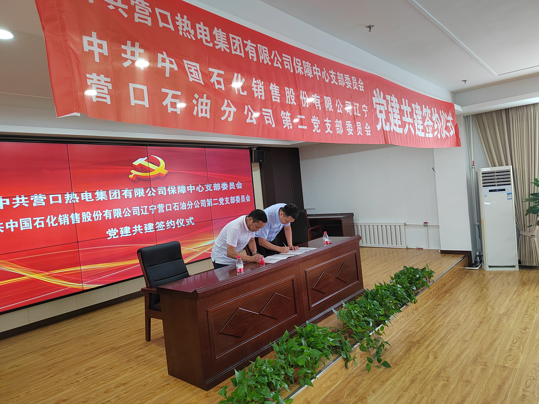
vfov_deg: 58.9
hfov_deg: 73.9
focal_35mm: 23
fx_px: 358
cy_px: 202
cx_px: 270
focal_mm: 5.52
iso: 1169
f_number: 1.9
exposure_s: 1/100
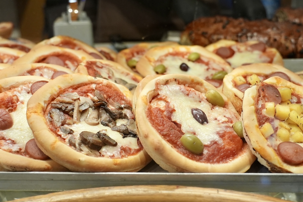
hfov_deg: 43.6
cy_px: 104
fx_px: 379
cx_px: 156
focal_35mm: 45
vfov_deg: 29.9
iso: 2500
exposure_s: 1/200
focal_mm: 28
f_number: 4
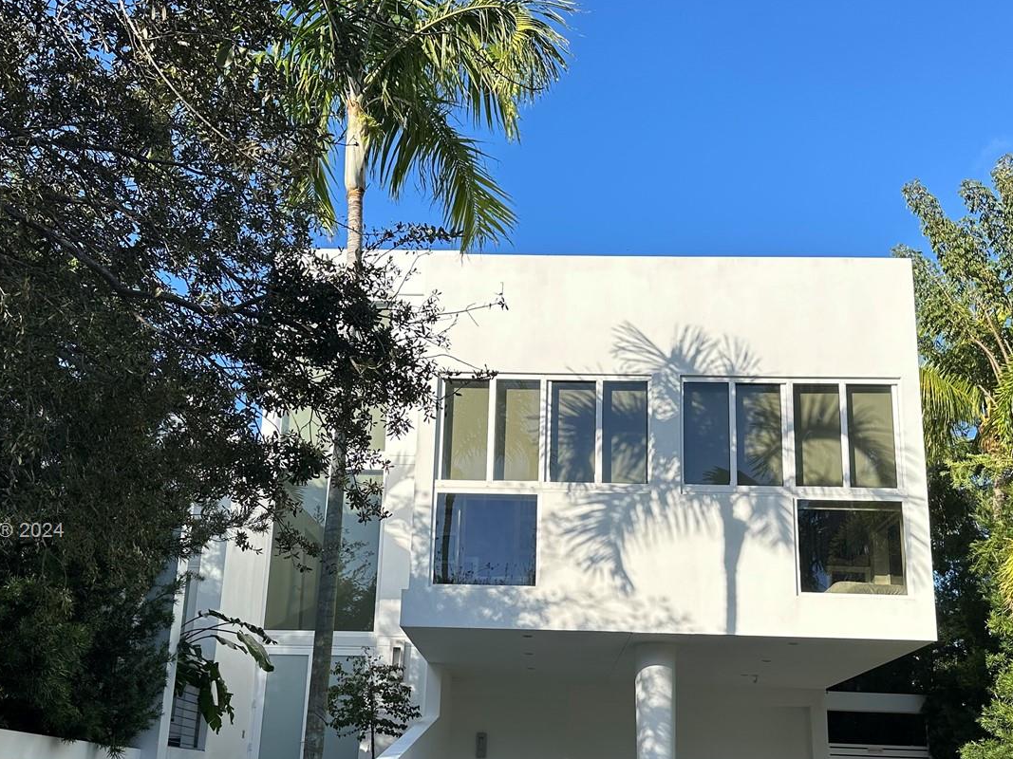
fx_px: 1053
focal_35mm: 36
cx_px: 520
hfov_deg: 51.4
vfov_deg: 39.0
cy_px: 532
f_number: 1.78
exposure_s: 1/2732
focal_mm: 6.86
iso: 80
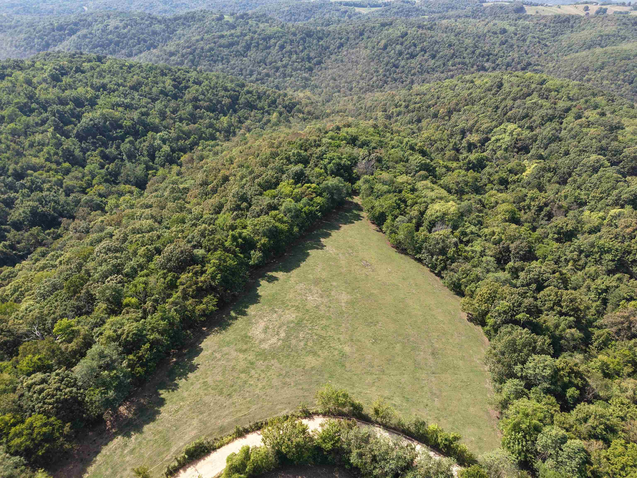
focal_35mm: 24
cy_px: 239
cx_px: 318
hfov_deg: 71.6
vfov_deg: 56.8
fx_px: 442
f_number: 1.8
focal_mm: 8.67
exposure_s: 1/1250
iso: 100
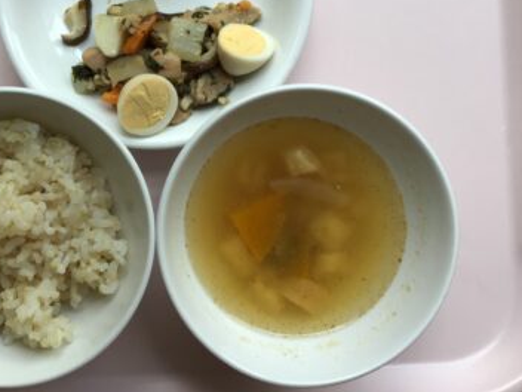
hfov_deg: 42.1
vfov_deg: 32.6
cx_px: 157
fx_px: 664
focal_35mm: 44
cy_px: 125
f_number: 2.4
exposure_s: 1/120
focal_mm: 3.3
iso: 40
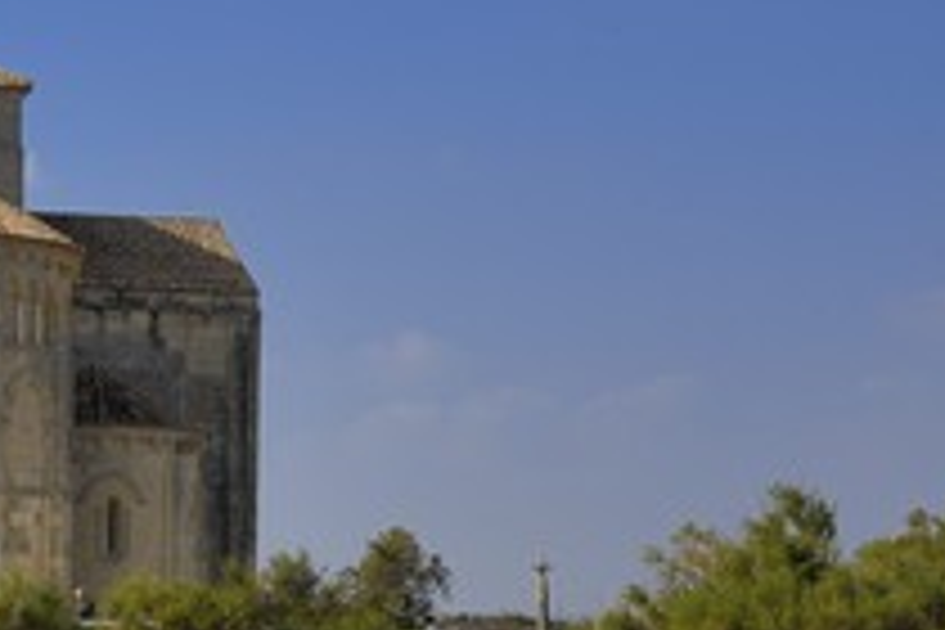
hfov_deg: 19.0
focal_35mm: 105
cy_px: 441
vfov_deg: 13.0
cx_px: 20
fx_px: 2756
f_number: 11
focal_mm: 35
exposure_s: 1/160
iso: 100
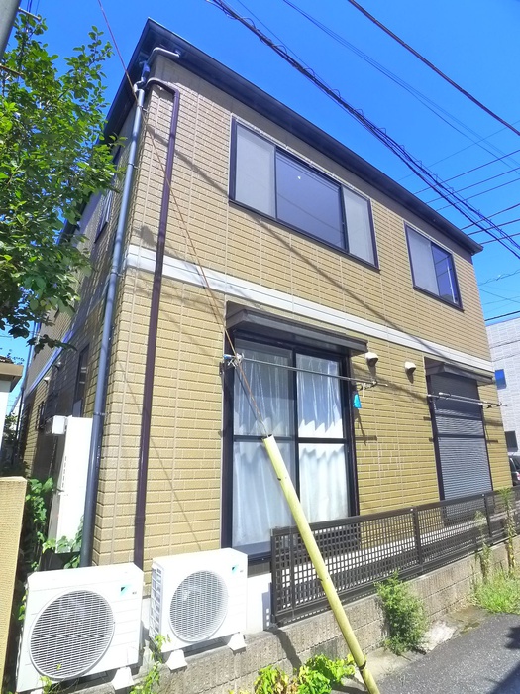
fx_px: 481
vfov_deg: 71.6
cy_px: 347
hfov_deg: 56.8
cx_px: 260
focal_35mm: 24
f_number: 4
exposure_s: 1/400
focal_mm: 5.1
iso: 400
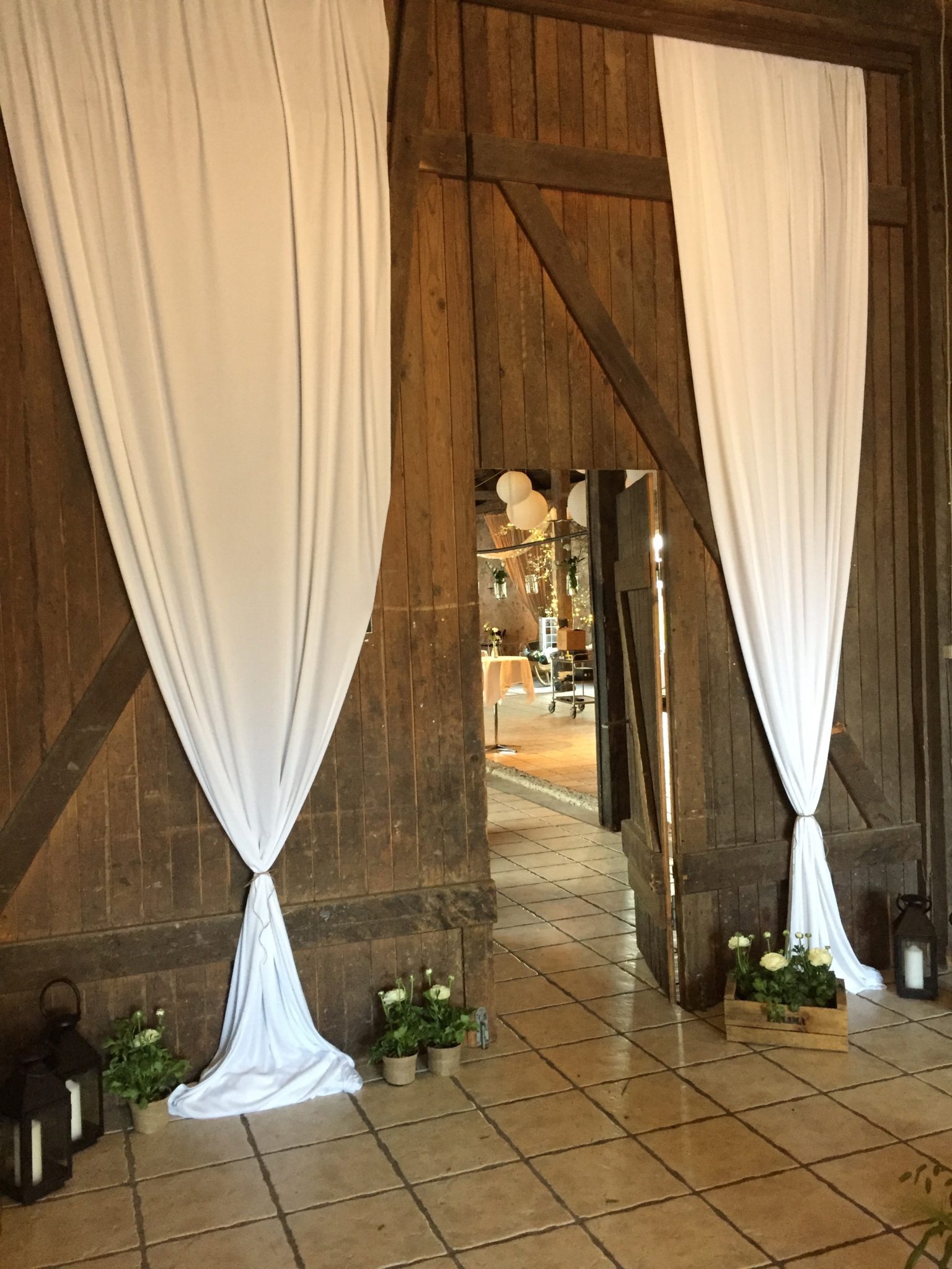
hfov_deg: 48.2
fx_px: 1063
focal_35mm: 29
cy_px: 634
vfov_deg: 61.7
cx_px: 476
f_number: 2.2
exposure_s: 1/17
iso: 250
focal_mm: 4.15
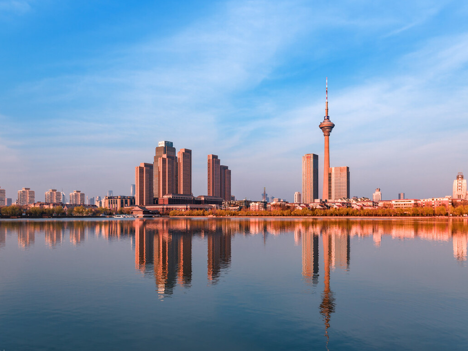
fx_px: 365
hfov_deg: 65.3
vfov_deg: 51.3
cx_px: 232
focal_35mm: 27
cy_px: 182
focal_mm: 24
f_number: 5.6
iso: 64
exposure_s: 1/400
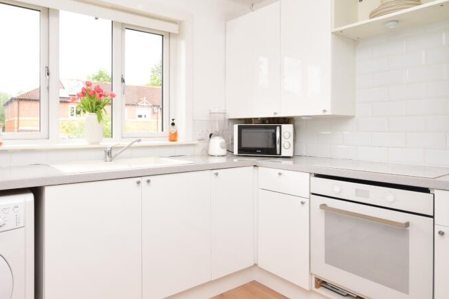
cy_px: 132
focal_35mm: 23
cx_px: 180
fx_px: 287
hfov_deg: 75.3
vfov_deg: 54.9
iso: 800
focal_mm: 10
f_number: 10
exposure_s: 1/100
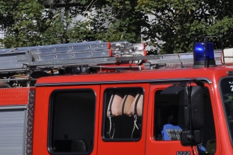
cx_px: 115
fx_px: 1747
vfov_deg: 5.1
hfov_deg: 7.6
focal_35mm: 270
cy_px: 176
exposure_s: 1/1250
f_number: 10
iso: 500
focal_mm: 70
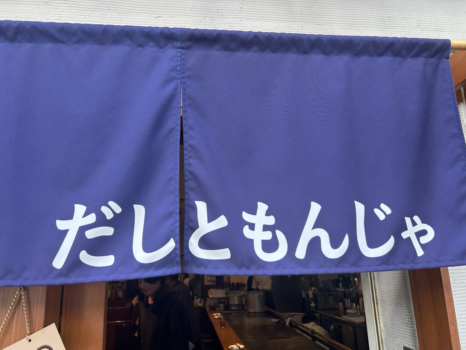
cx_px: 233
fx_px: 350
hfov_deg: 67.3
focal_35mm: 26
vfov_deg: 53.1
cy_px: 175
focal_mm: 5.7
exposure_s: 1/167
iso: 50
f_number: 1.5
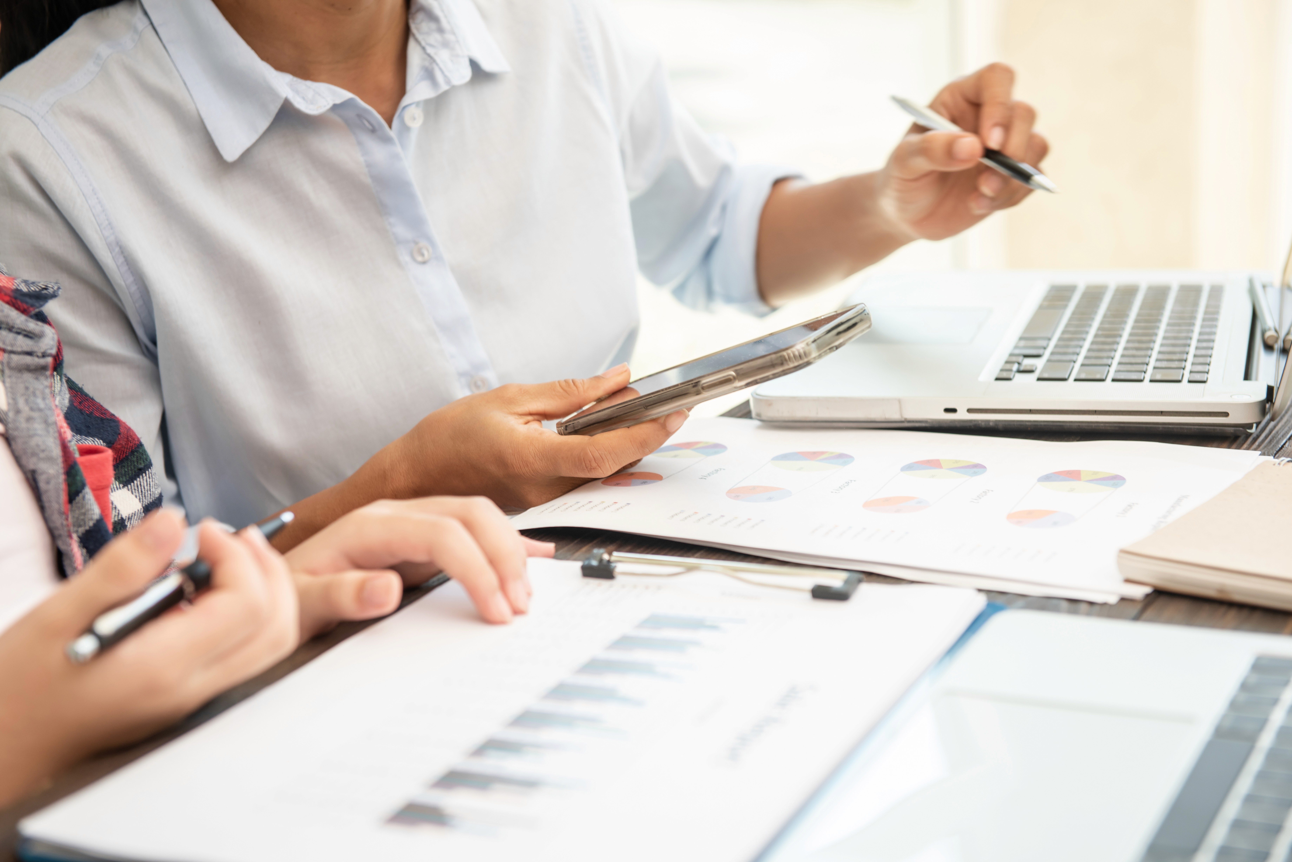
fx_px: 2226
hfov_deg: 32.4
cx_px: 646
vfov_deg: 21.9
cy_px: 431
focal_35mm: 62
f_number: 4
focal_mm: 62
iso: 200
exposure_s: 1/200
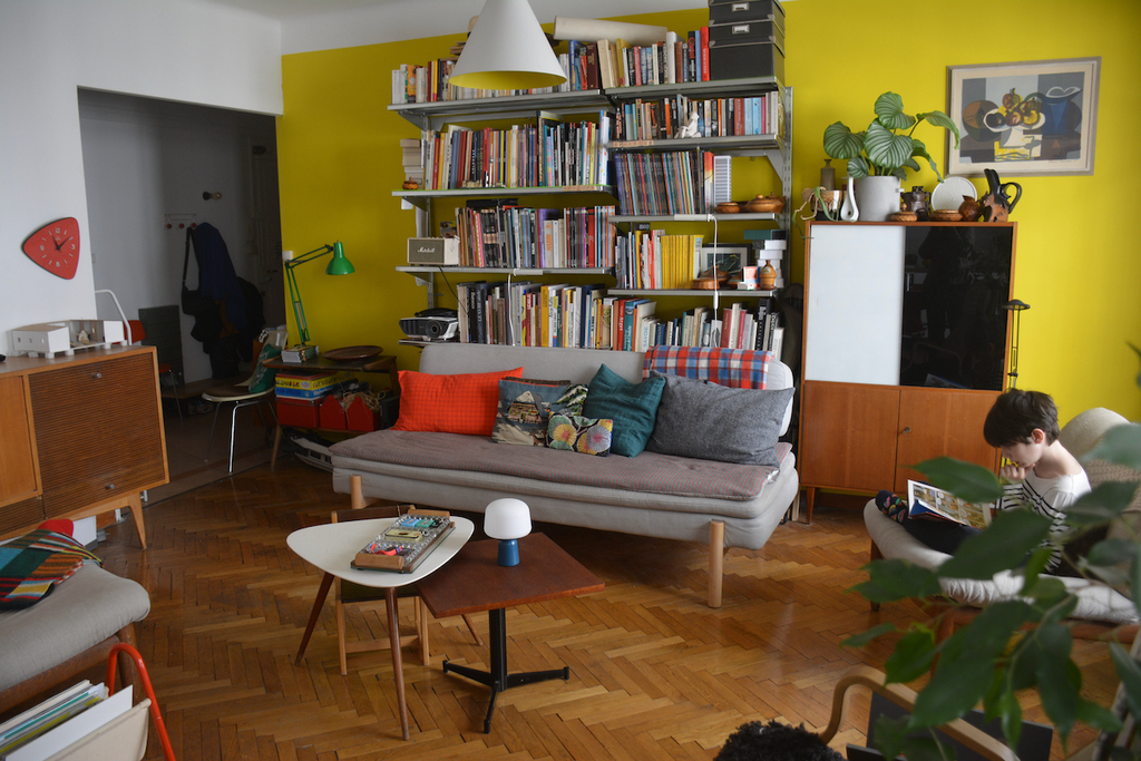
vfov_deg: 47.9
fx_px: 856
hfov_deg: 67.4
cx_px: 570
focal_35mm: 27
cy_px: 380
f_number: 4.5
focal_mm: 18
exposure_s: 1/80
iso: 400
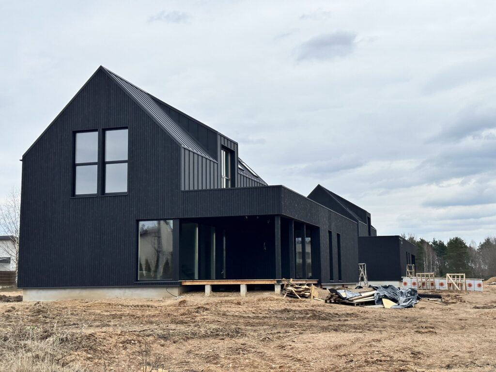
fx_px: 688
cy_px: 186
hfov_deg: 39.7
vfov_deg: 30.3
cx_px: 248
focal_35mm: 48
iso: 64
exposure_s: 1/935
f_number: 1.78
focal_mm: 6.86
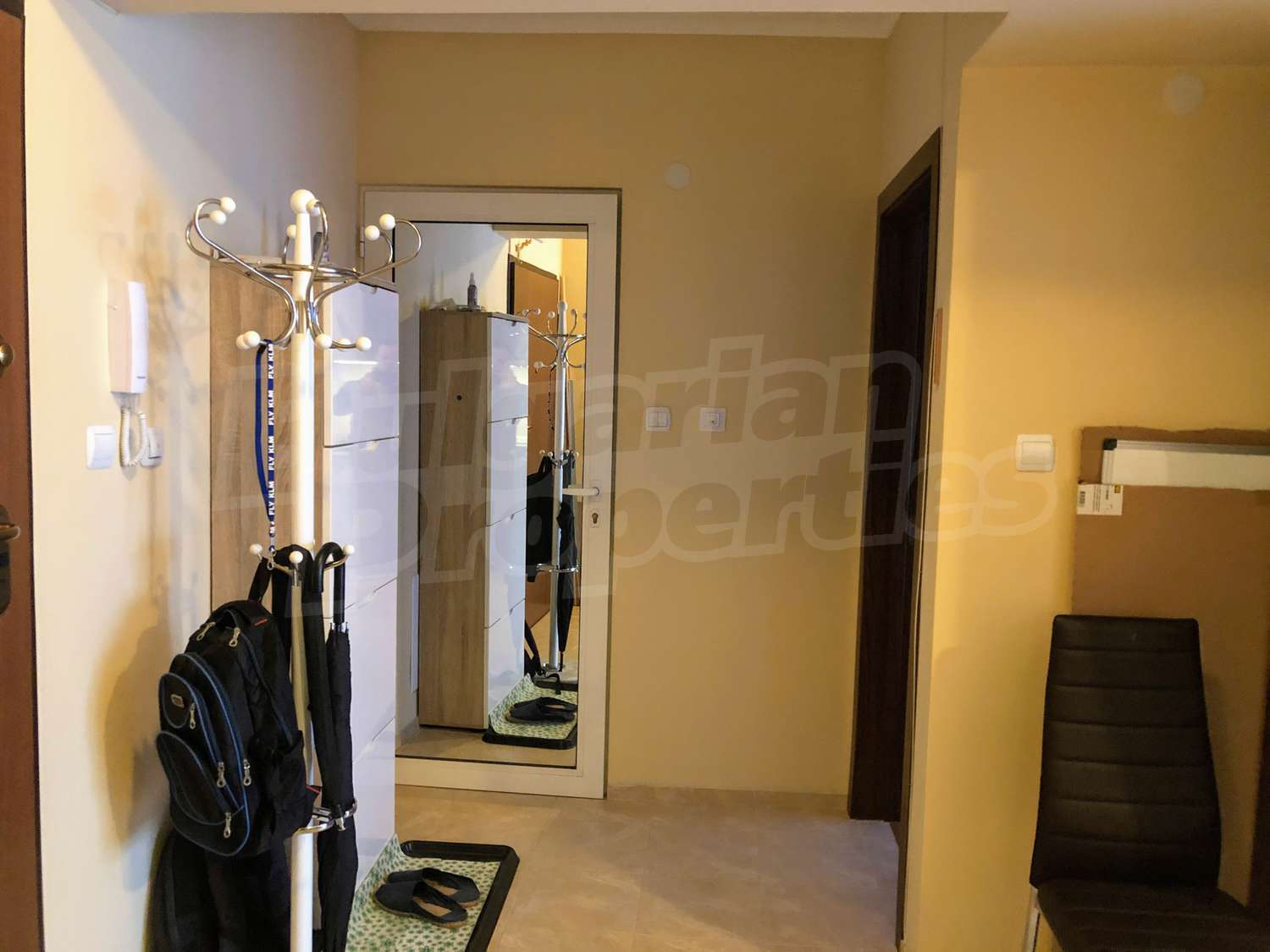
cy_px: 476
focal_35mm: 28
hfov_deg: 63.4
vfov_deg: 49.7
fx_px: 1027
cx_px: 635
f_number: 1.8
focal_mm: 4
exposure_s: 1/5
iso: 100
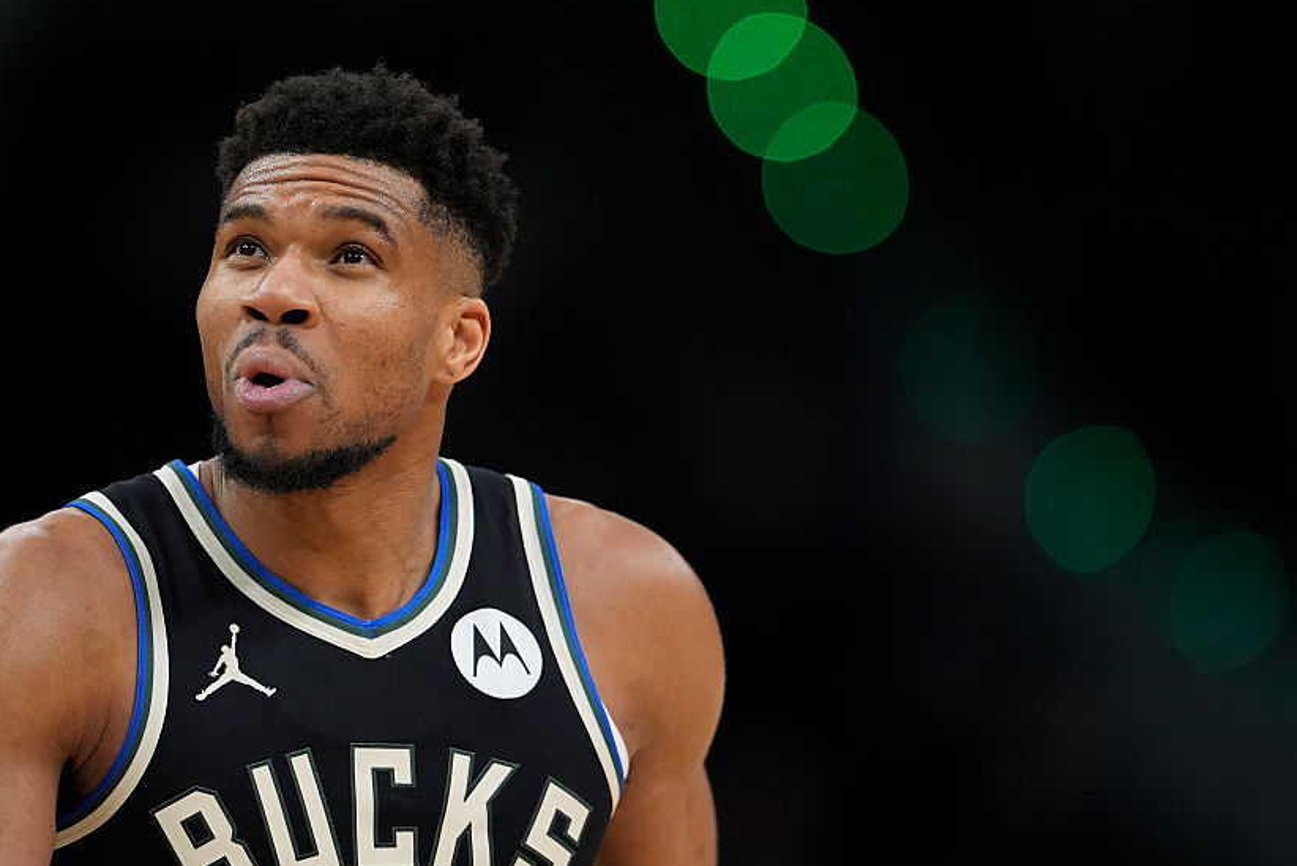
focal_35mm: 498
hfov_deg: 4.1
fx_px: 17951
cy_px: 354
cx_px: 527
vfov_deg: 2.8
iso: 3200
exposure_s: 1/1600
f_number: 3.2
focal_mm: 400
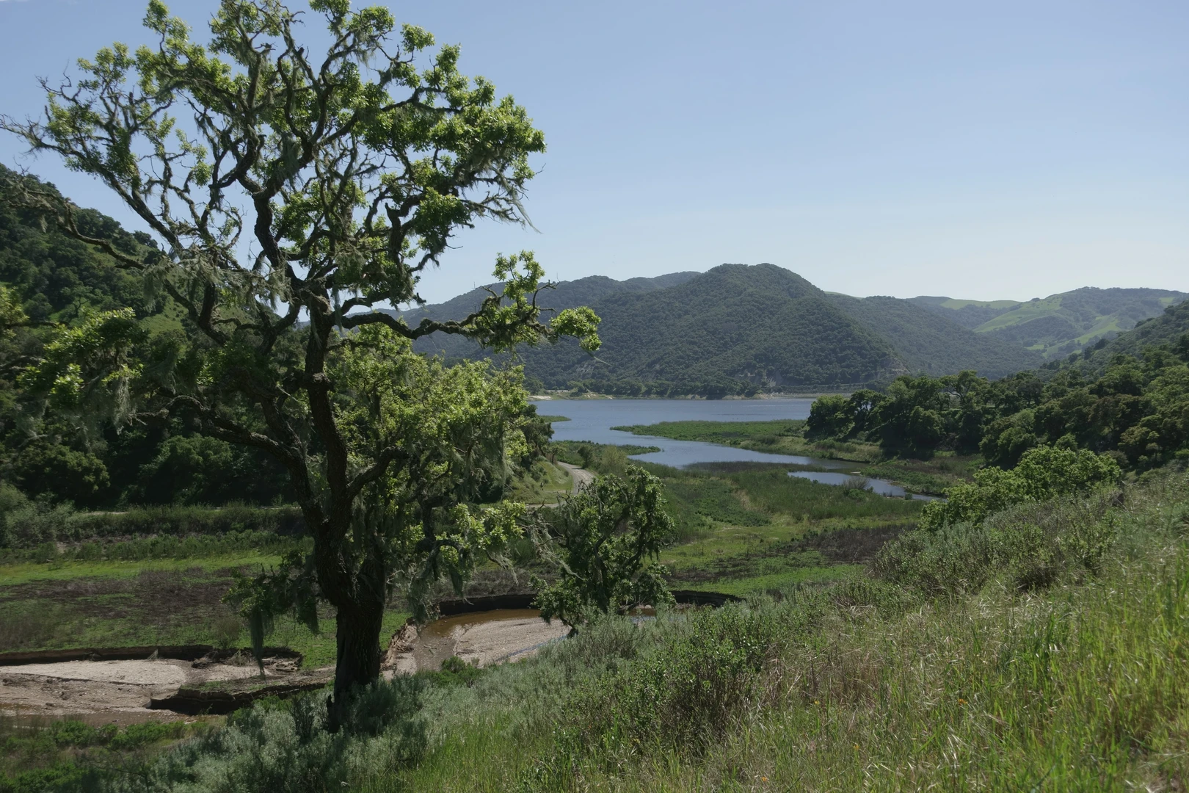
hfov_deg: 53.1
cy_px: 396
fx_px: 1189
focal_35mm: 36
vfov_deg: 36.9
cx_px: 594
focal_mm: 13.16
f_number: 4
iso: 125
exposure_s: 1/100
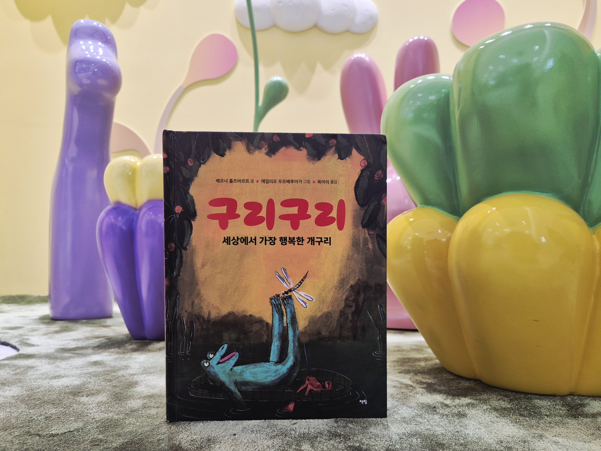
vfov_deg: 58.9
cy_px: 226
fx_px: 399
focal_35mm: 23
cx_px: 300
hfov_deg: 73.9
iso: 125
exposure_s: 1/120
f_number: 1.8
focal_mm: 5.4
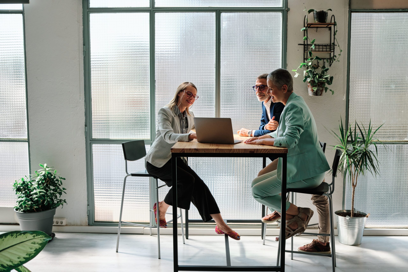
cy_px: 136
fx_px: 397
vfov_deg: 37.9
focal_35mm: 35
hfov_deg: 54.4
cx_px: 204
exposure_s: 1/500
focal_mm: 23
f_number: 4
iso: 200
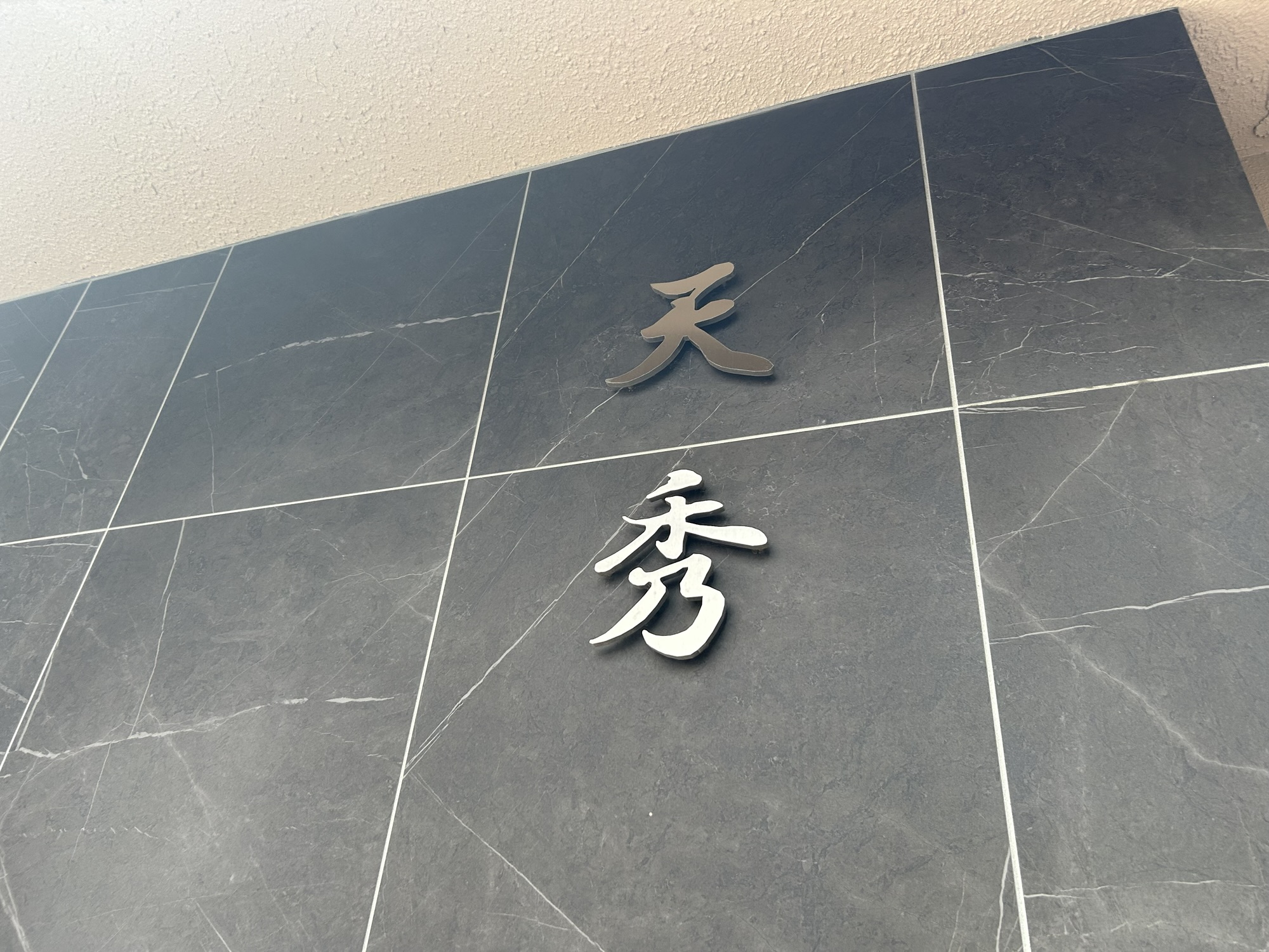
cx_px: 634
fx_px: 953
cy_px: 476
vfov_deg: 53.1
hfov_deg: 67.3
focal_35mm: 26
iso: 64
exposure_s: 1/121
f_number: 1.5
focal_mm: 5.7
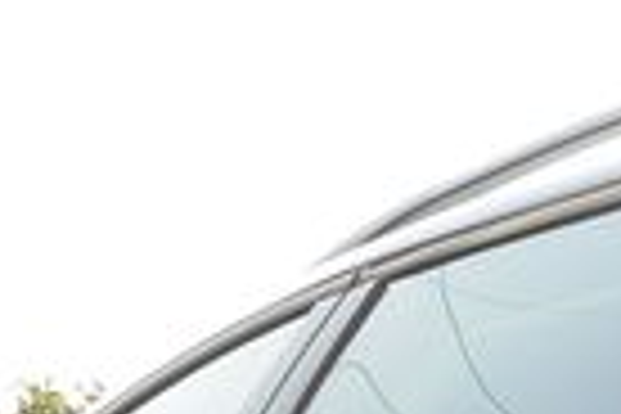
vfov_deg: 6.3
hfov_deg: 9.1
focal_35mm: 201
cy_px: 1208
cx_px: 1534
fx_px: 3467
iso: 160
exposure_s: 1/250
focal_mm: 10
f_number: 6.3
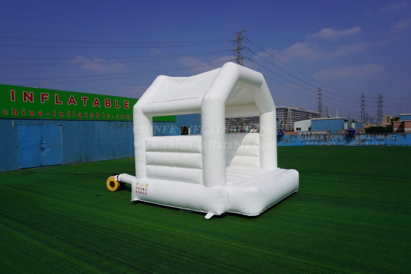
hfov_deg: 73.7
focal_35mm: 24
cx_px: 206
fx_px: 274
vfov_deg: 53.1
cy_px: 137
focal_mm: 16
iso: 100
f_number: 10
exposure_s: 1/500
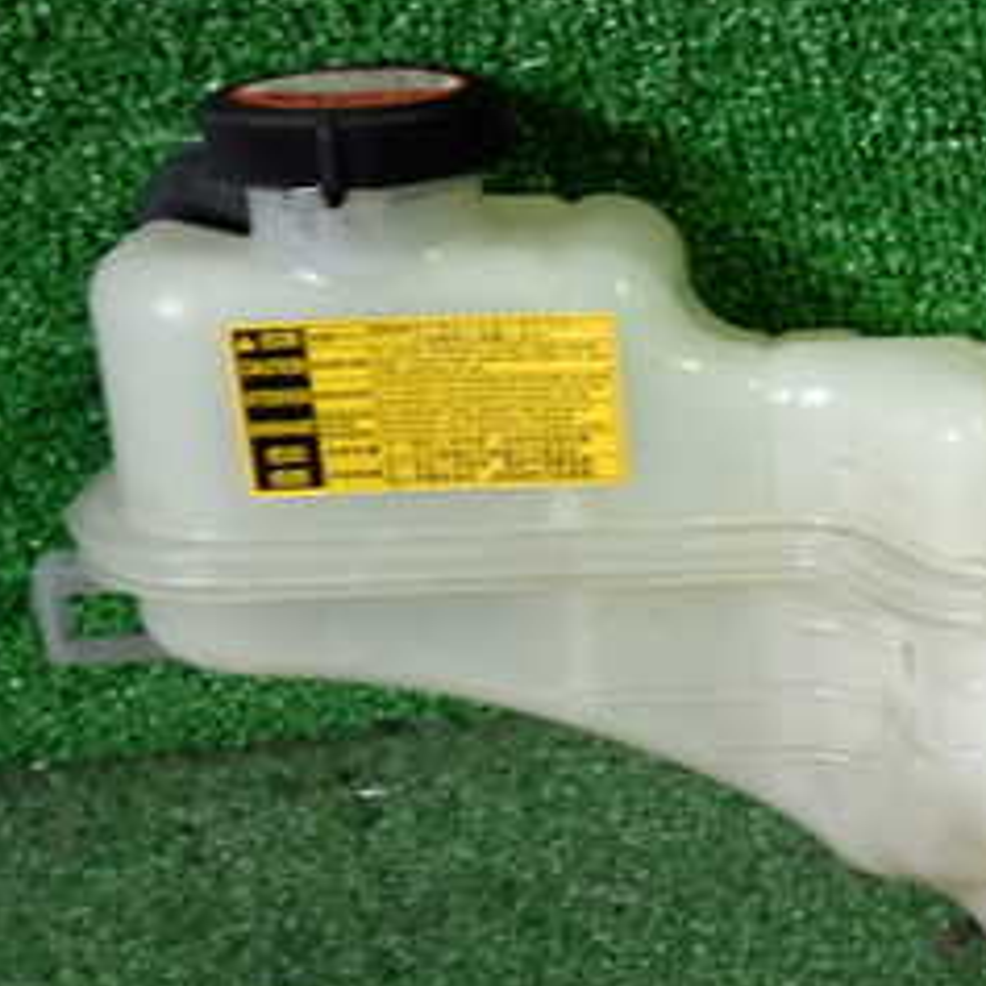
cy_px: 578
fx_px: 2159
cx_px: 1098
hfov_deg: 24.0
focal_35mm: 67
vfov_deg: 25.7
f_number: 2.3
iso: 200
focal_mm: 5.4
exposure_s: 1/30
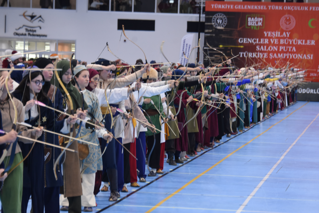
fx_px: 1621
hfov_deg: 11.2
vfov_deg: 7.5
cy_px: 106
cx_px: 160
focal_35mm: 183
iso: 1250
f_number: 5.6
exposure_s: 1/50
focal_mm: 122
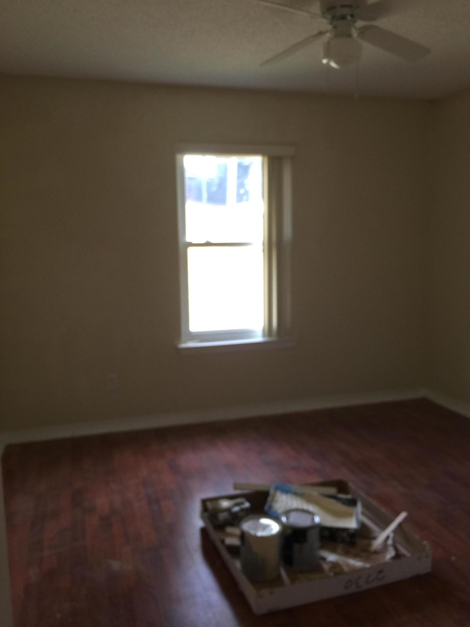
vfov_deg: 61.7
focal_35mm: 29
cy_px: 314
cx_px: 235
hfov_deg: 48.2
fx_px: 525
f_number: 2.2
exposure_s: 1/15
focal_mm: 4.15
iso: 40
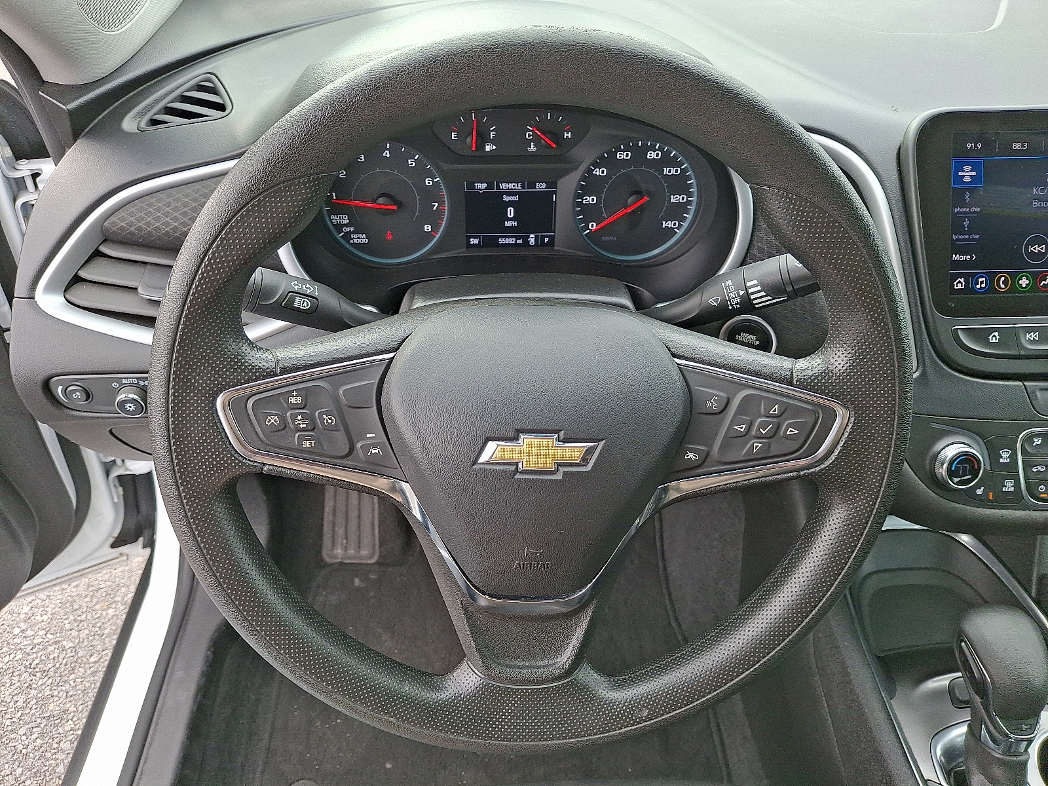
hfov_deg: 69.4
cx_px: 524
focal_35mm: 25
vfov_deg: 54.9
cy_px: 393
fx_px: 757
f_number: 1.8
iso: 30
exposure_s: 1/294
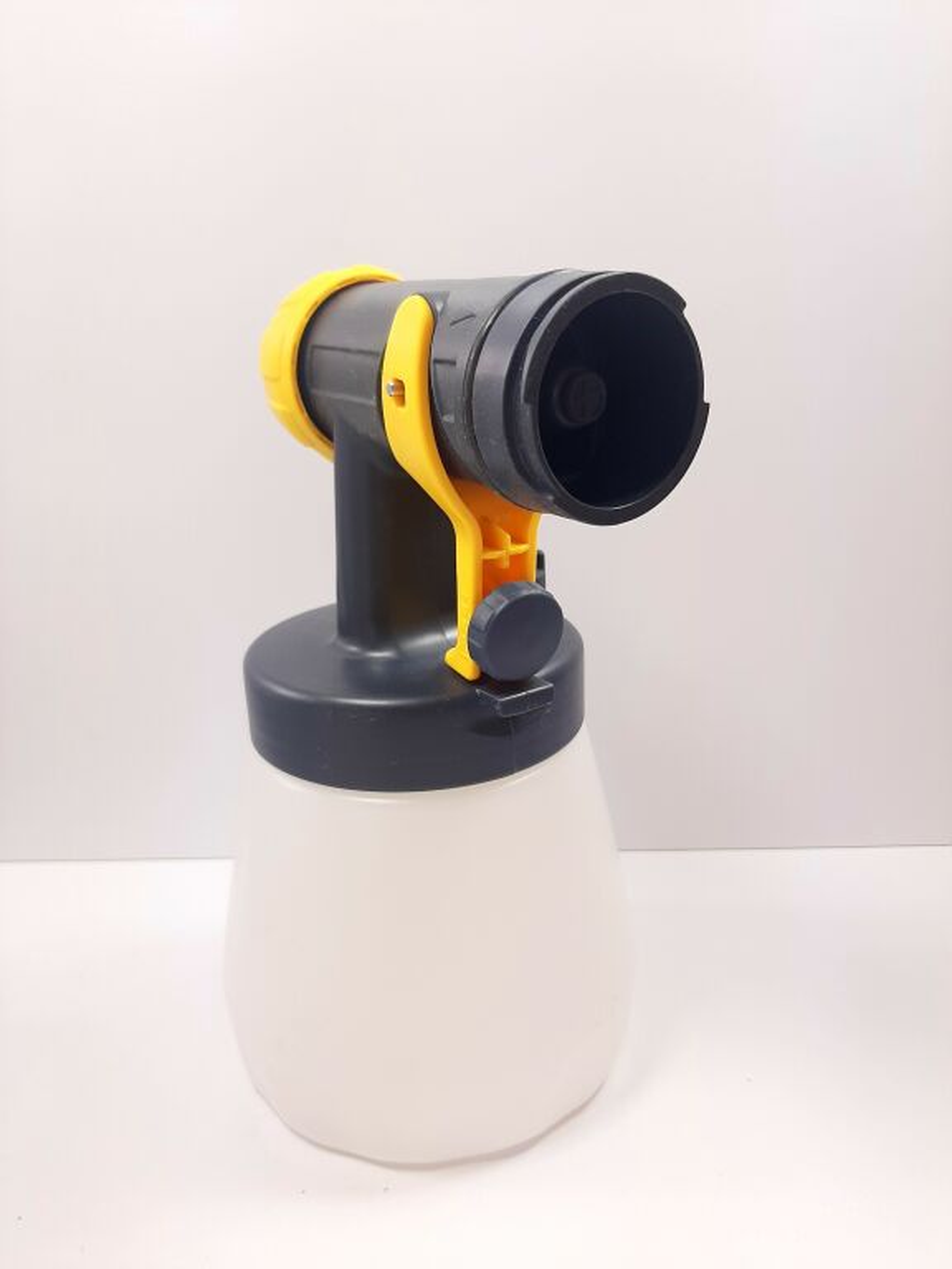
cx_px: 476
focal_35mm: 26
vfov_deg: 67.3
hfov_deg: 53.1
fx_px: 953
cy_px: 634
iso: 40
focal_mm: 3.93
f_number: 1.7
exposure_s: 1/188
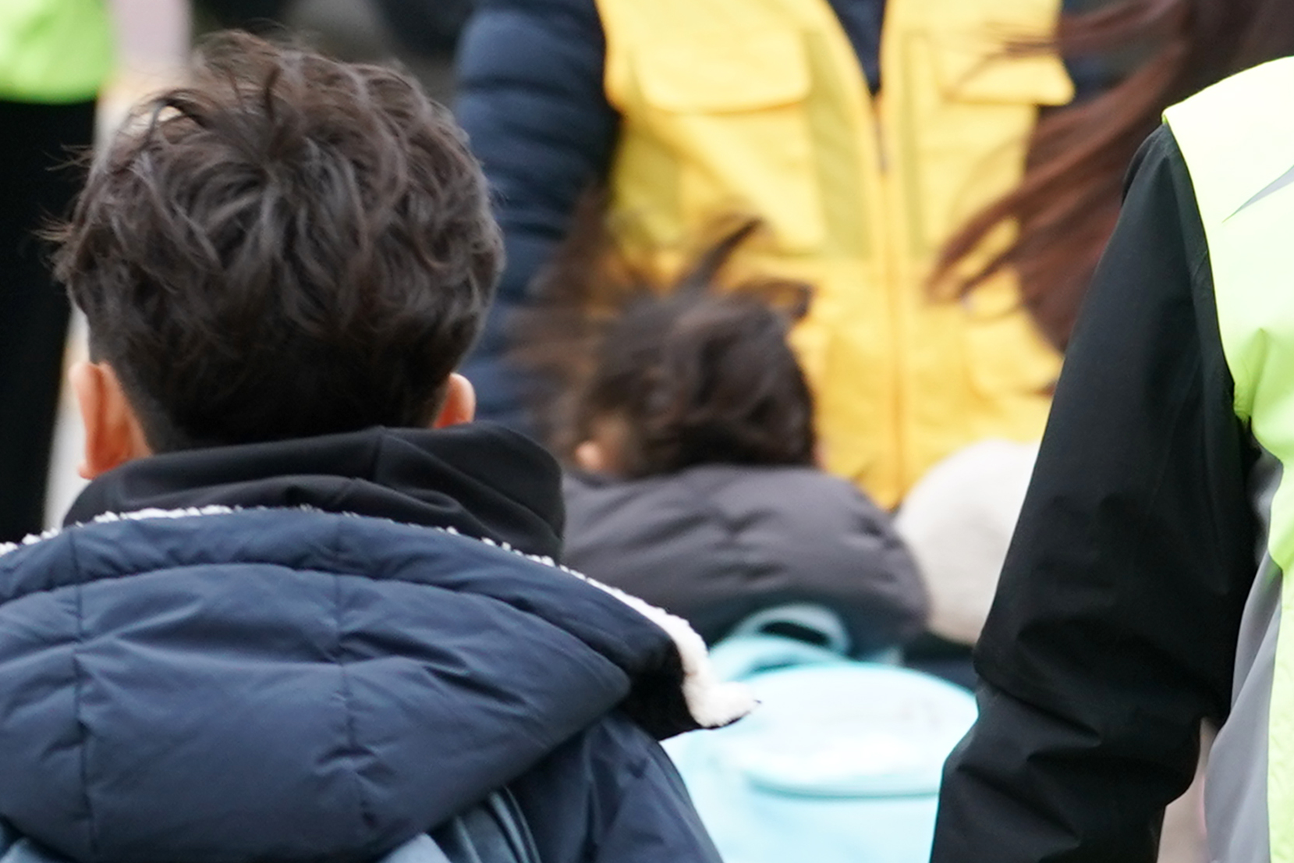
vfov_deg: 3.4
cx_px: -450
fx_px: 14556
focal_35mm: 405
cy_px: 289
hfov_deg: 5.1
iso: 500
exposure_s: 1/250
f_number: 4
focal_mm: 112
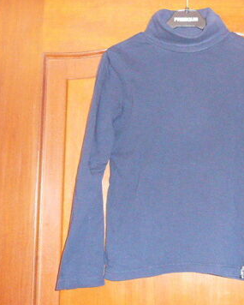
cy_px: 152
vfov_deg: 37.3
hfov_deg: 29.7
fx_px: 451
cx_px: 187
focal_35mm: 50
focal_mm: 4.6
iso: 500
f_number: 3.3
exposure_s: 1/30
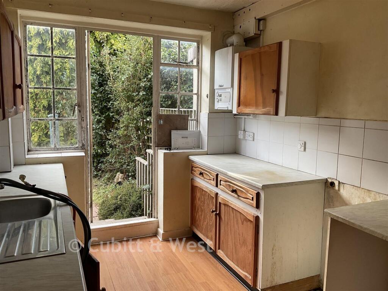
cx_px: 194
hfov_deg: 61.7
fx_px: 325
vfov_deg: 48.2
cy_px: 146
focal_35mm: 29
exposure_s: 1/122
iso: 40
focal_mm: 3
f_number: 1.8
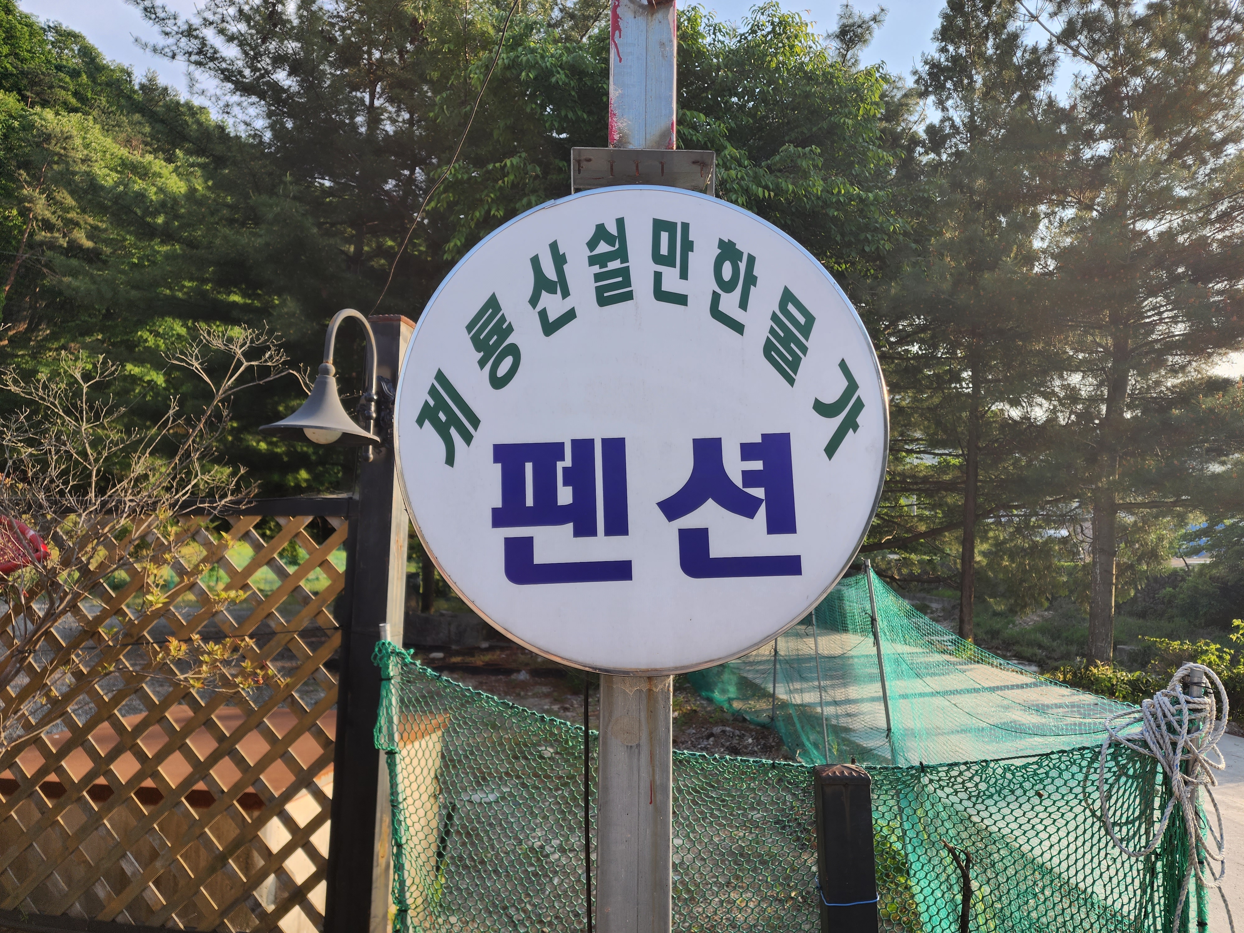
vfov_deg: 58.9
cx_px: 622
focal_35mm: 23
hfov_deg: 73.9
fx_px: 827
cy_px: 466
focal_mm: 6.4
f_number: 1.8
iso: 12
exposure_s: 1/279
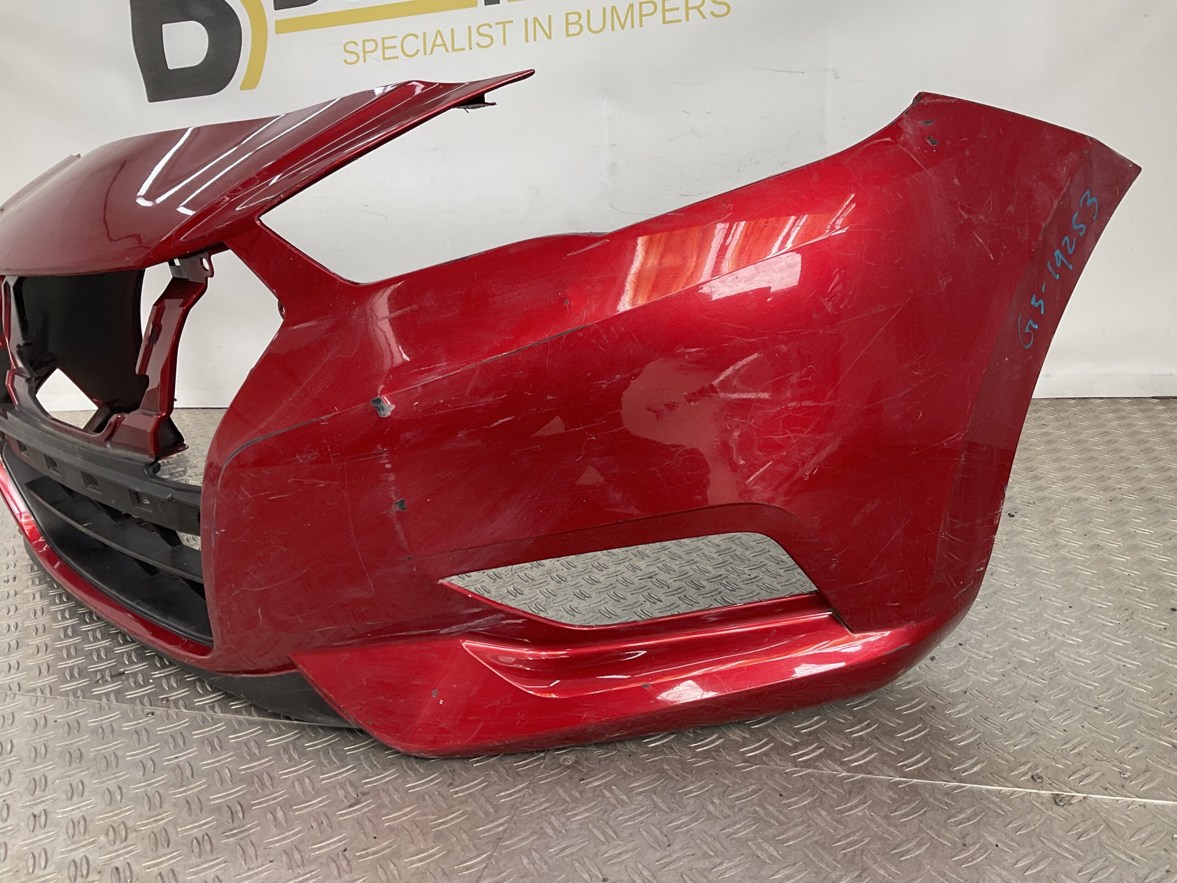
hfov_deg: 61.7
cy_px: 442
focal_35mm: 29
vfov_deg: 48.2
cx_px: 588
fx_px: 986
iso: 16
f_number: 1.8
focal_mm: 3
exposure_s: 1/126
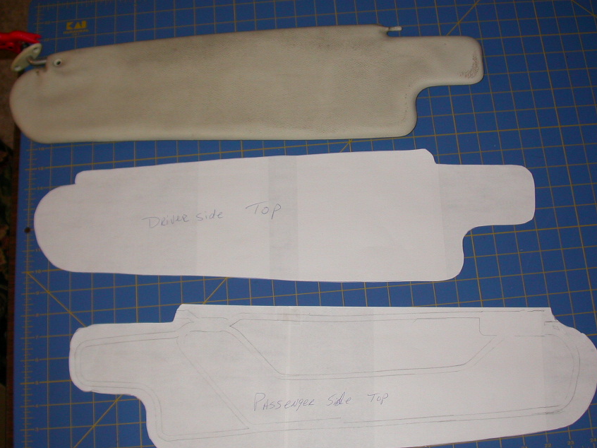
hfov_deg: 41.2
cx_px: 321
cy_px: 239
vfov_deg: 31.5
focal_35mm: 46
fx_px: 793
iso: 100
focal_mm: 7.85
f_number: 2.6
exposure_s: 1/60
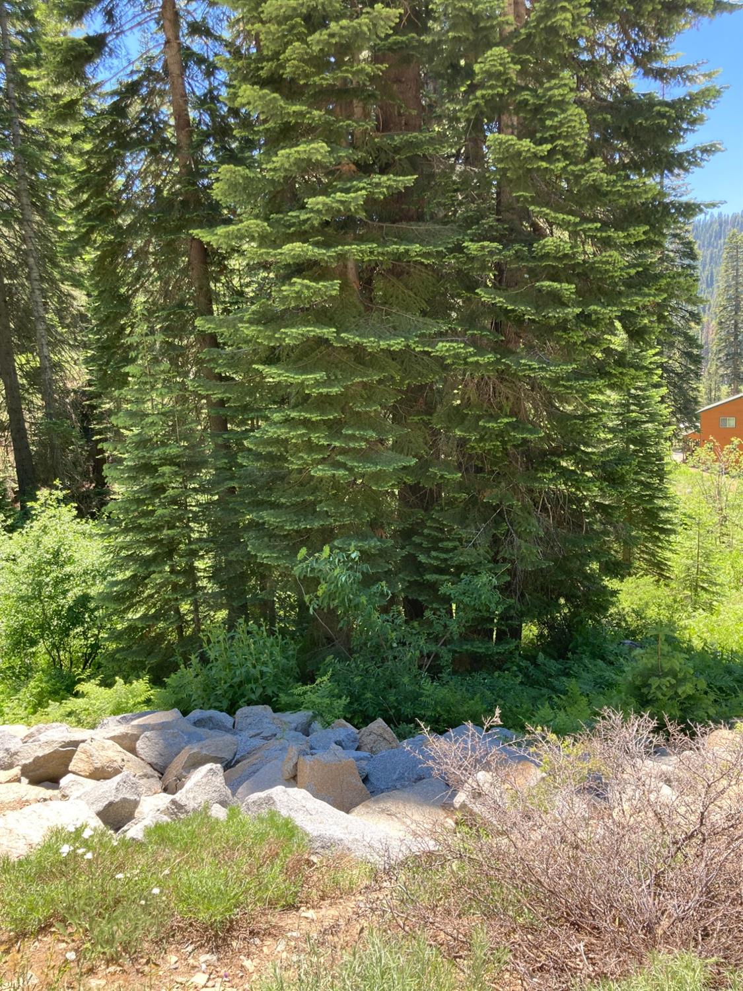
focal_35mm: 28
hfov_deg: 49.7
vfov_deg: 63.4
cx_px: 372
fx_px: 801
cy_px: 496
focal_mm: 3.99
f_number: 1.8
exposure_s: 1/222
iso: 20
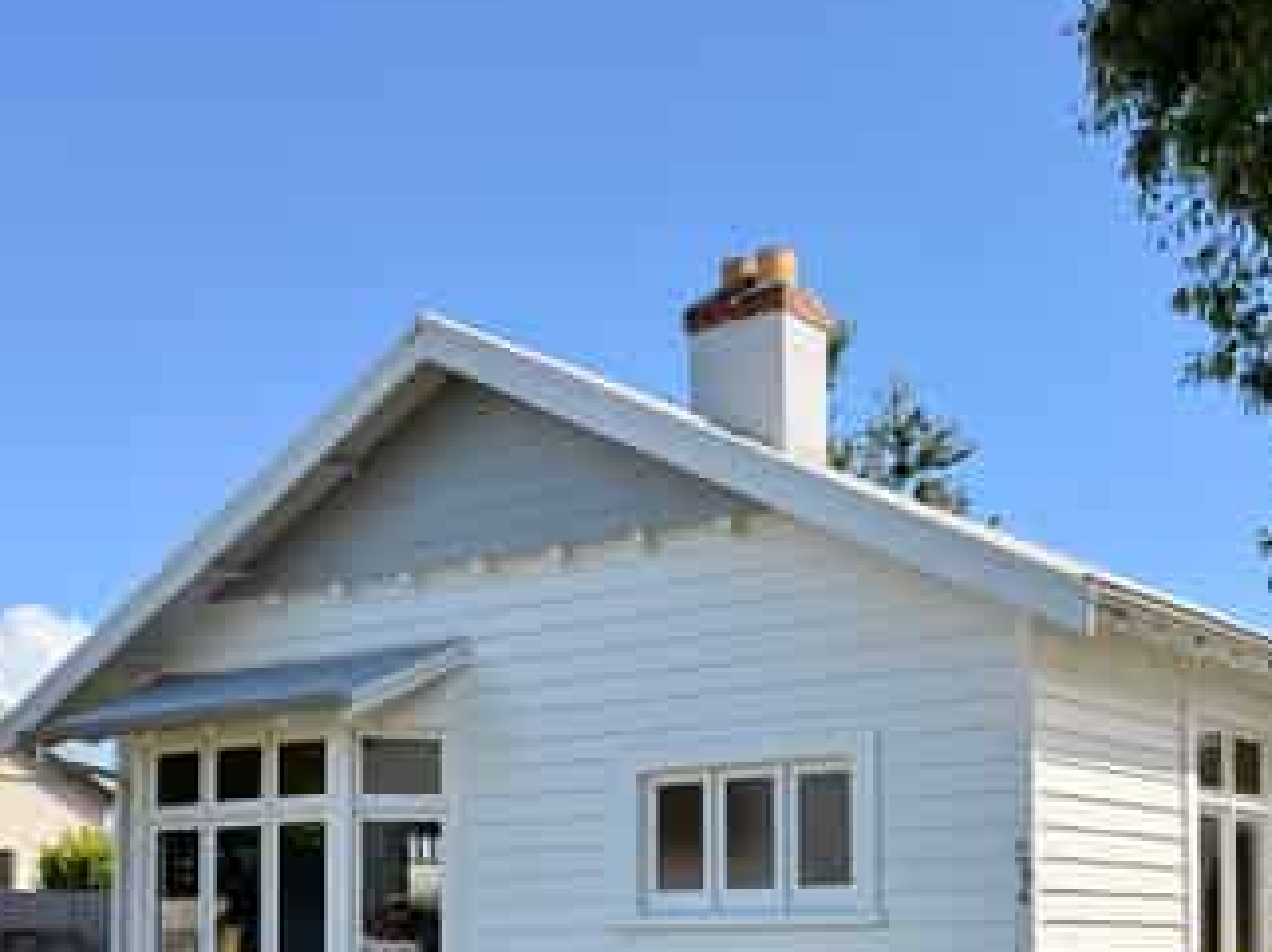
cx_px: 893
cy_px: 883
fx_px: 1799
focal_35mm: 49
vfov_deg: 28.3
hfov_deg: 38.3
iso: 80
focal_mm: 6.76
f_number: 1.78
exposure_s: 1/3584
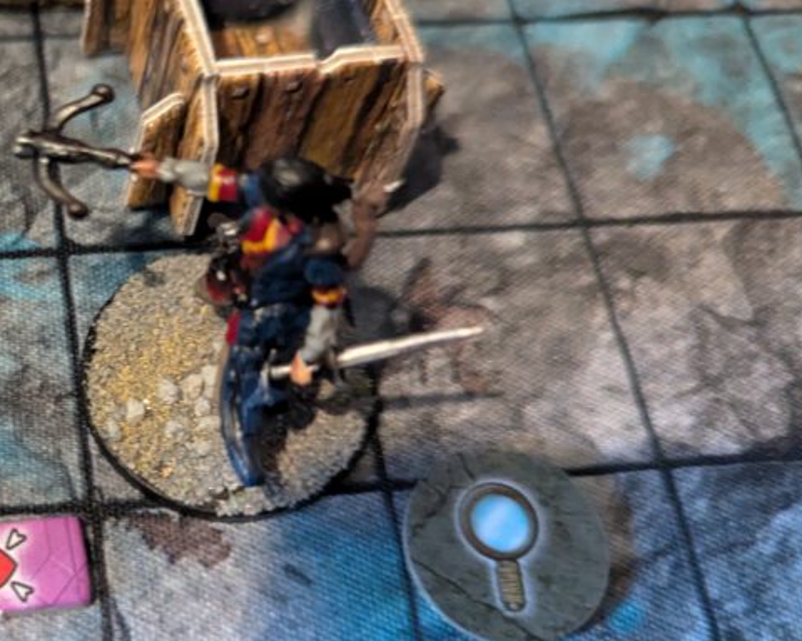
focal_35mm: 50
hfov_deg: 34.0
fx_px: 1187
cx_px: -5
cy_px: 323
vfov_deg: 30.3
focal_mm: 6.81
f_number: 1.85
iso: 2731
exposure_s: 1/40.7
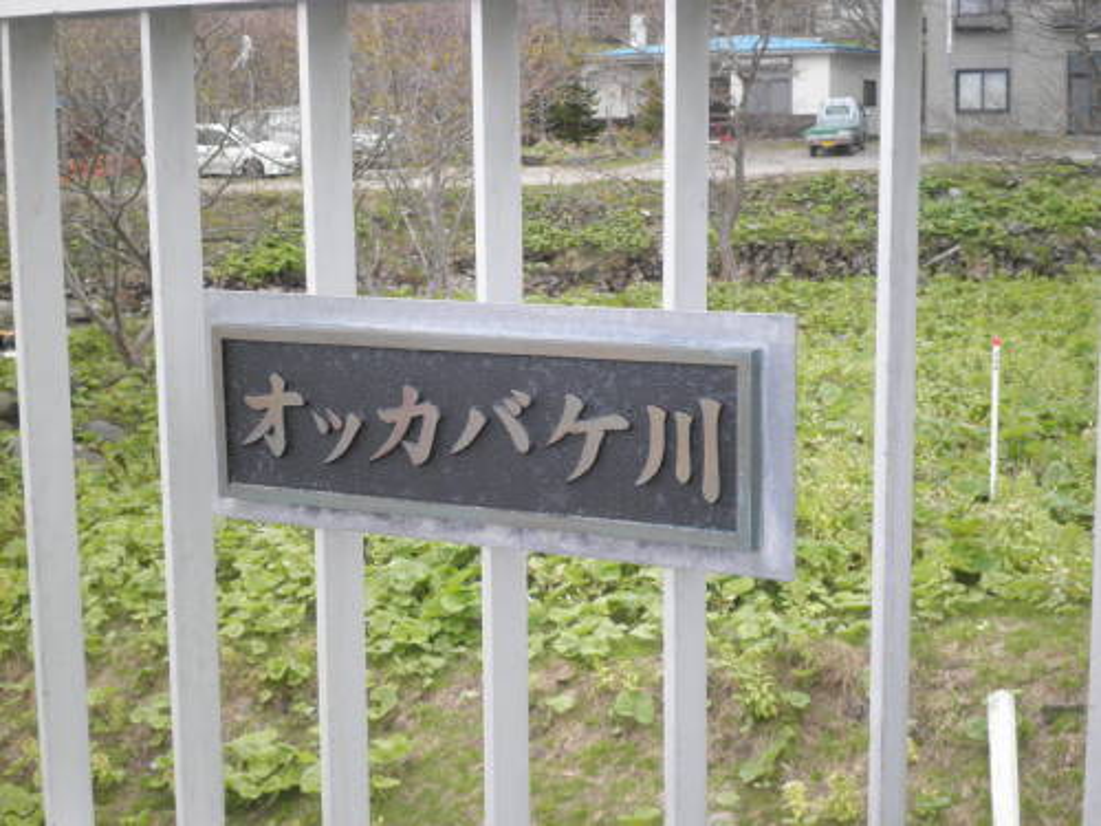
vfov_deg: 24.4
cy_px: 413
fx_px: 1908
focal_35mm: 60
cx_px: 550
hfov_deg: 32.2
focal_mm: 10.7
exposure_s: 1/200
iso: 64
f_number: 3.9
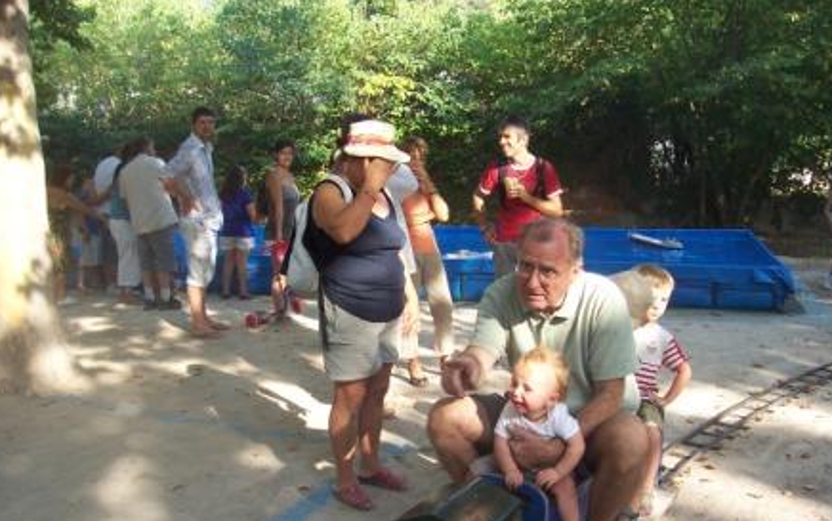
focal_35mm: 37
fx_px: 839
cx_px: 418
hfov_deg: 52.7
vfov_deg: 34.3
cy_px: 317
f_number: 2.7
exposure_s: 1/180
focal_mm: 5.6
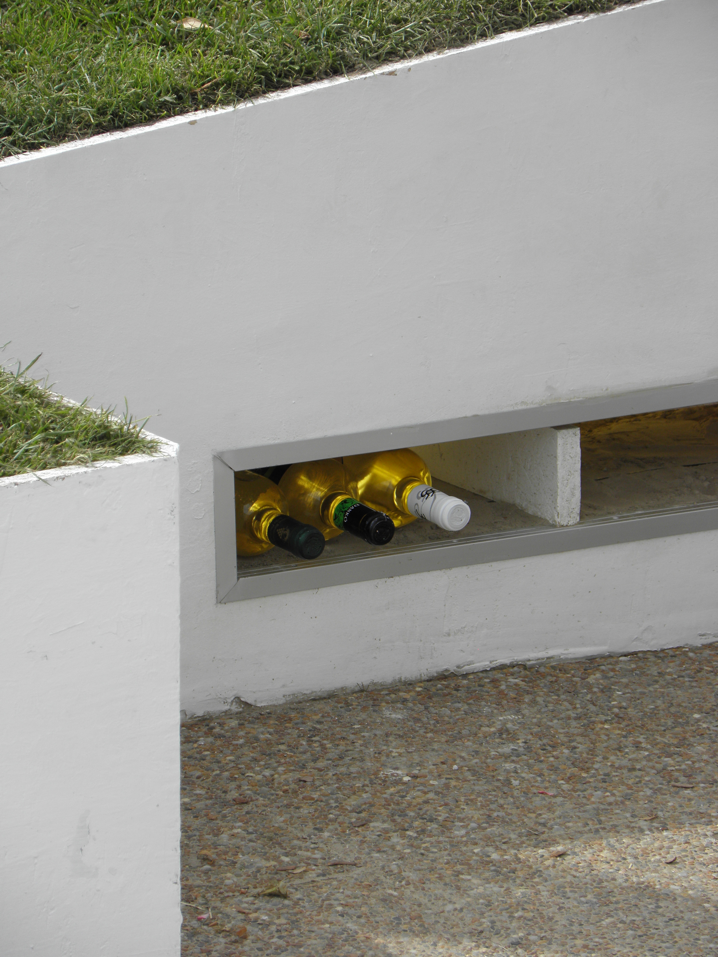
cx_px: 359
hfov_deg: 5.8
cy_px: 478
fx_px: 7108
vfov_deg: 7.7
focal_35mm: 257
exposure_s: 1/320
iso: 64
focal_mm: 45.85
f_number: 4.5
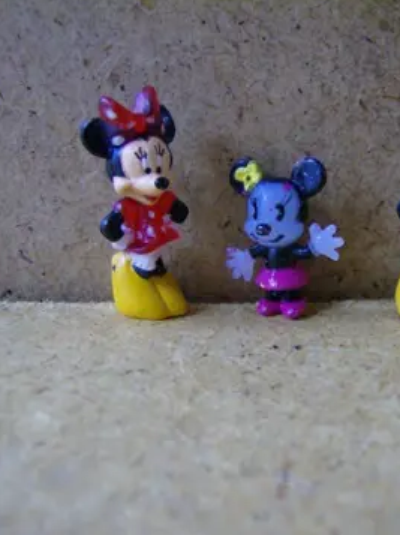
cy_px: 267
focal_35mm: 48
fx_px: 741
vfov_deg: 39.7
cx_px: 299
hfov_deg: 29.7
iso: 200
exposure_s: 1/25.3
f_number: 2.8
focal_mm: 6
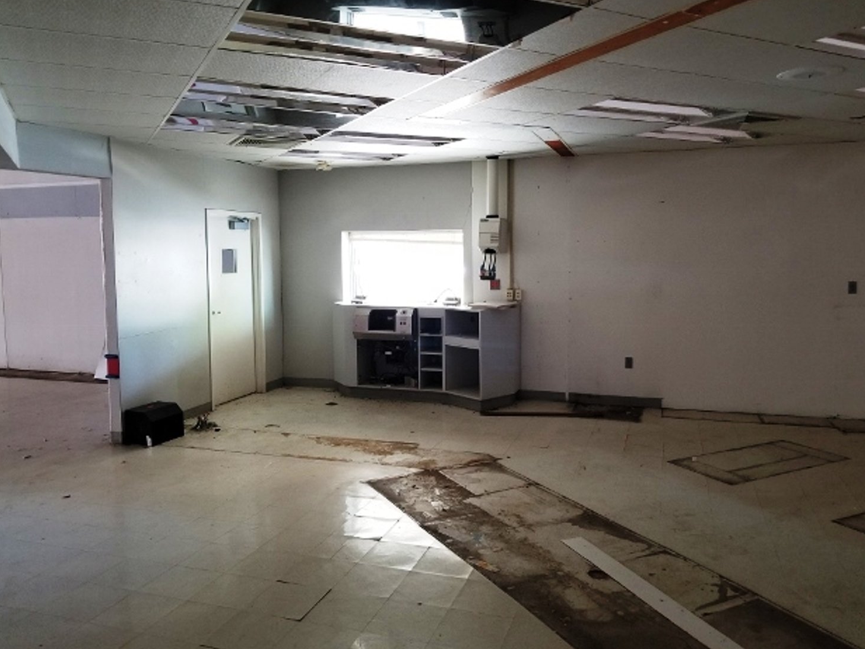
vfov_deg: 51.4
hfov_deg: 65.3
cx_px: 438
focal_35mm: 27
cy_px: 320
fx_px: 675
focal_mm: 4.25
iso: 200
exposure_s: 1/30
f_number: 1.7
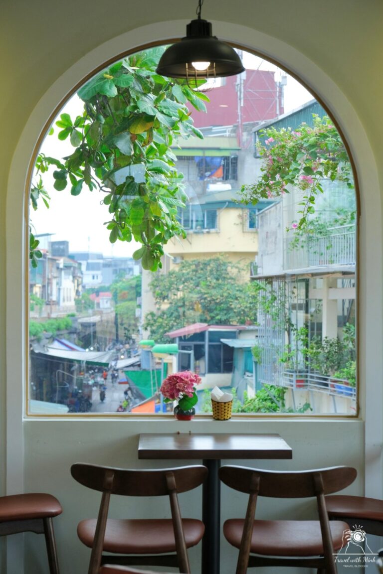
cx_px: 192
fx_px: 1308
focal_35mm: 82
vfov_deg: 24.8
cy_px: 287
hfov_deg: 16.7
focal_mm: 54.7
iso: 800
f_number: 4.5
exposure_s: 1/210
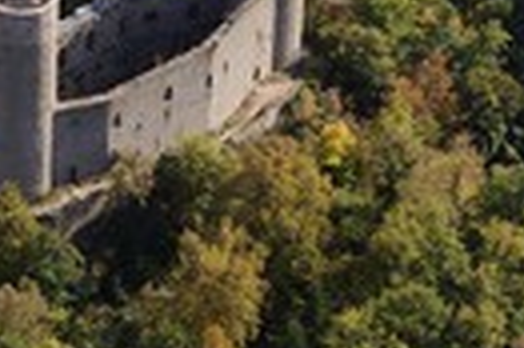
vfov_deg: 6.5
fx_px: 3082
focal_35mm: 212
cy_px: 128
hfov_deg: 9.5
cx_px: -156
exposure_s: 1/640
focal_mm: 66
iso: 200
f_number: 5
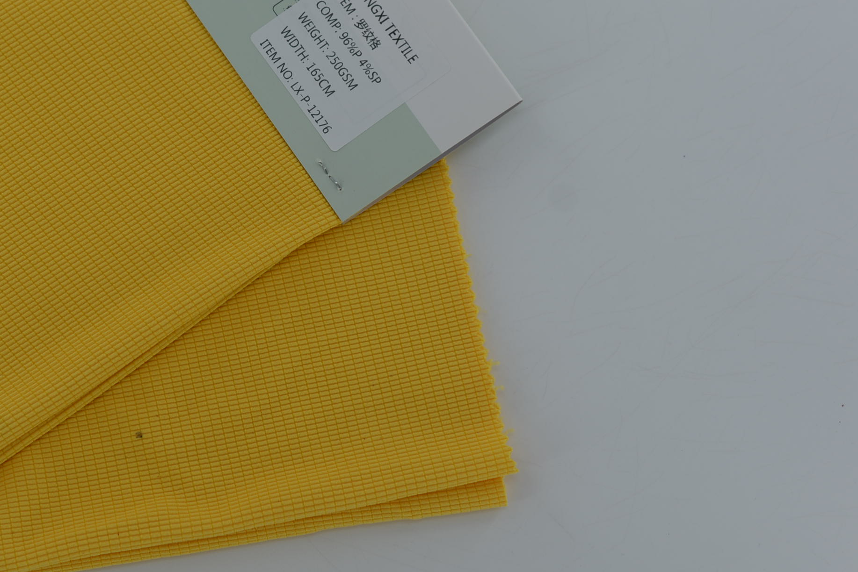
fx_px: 1955
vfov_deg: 16.6
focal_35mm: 82
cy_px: 162
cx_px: 262
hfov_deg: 24.6
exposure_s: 1/400
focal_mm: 50
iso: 100
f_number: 3.5
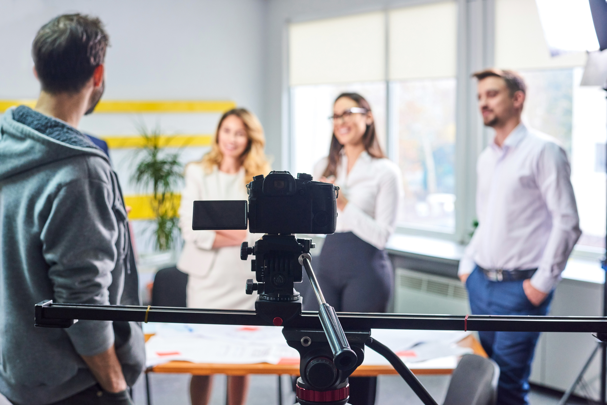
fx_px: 843
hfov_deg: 39.6
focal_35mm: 50
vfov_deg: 27.0
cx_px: 304
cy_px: 202
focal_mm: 50
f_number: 4.5
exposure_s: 1/100
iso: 1000
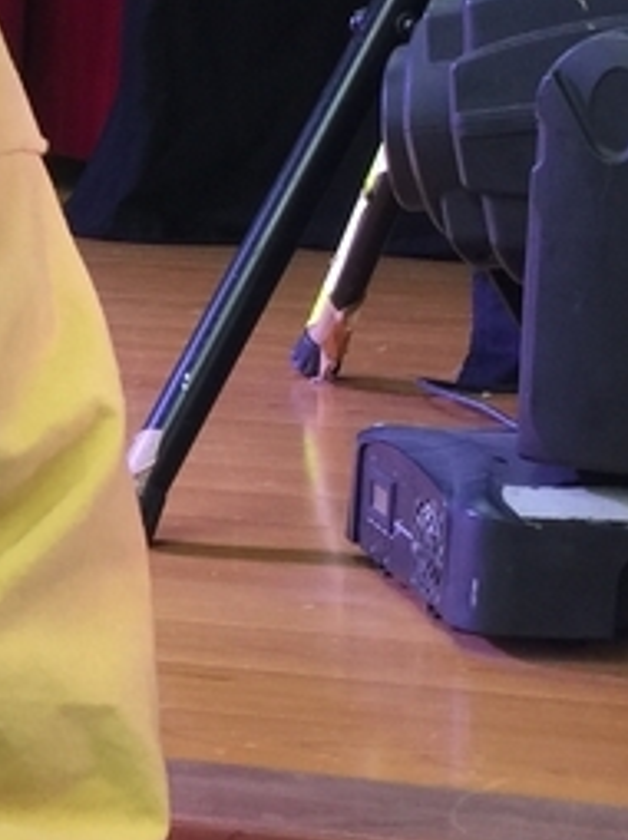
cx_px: -575
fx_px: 2835
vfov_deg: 16.8
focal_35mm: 117
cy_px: 235
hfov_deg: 11.5
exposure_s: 1/15
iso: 32
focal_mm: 4.15
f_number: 2.2
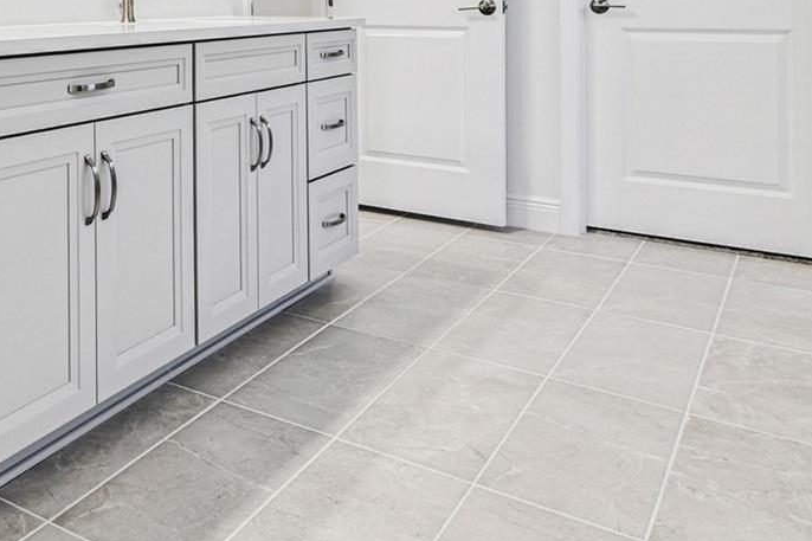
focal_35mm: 35
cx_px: 167
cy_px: 2
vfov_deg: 34.5
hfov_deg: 51.2
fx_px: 789
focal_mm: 10
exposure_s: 1/20
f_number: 7.1
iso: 100
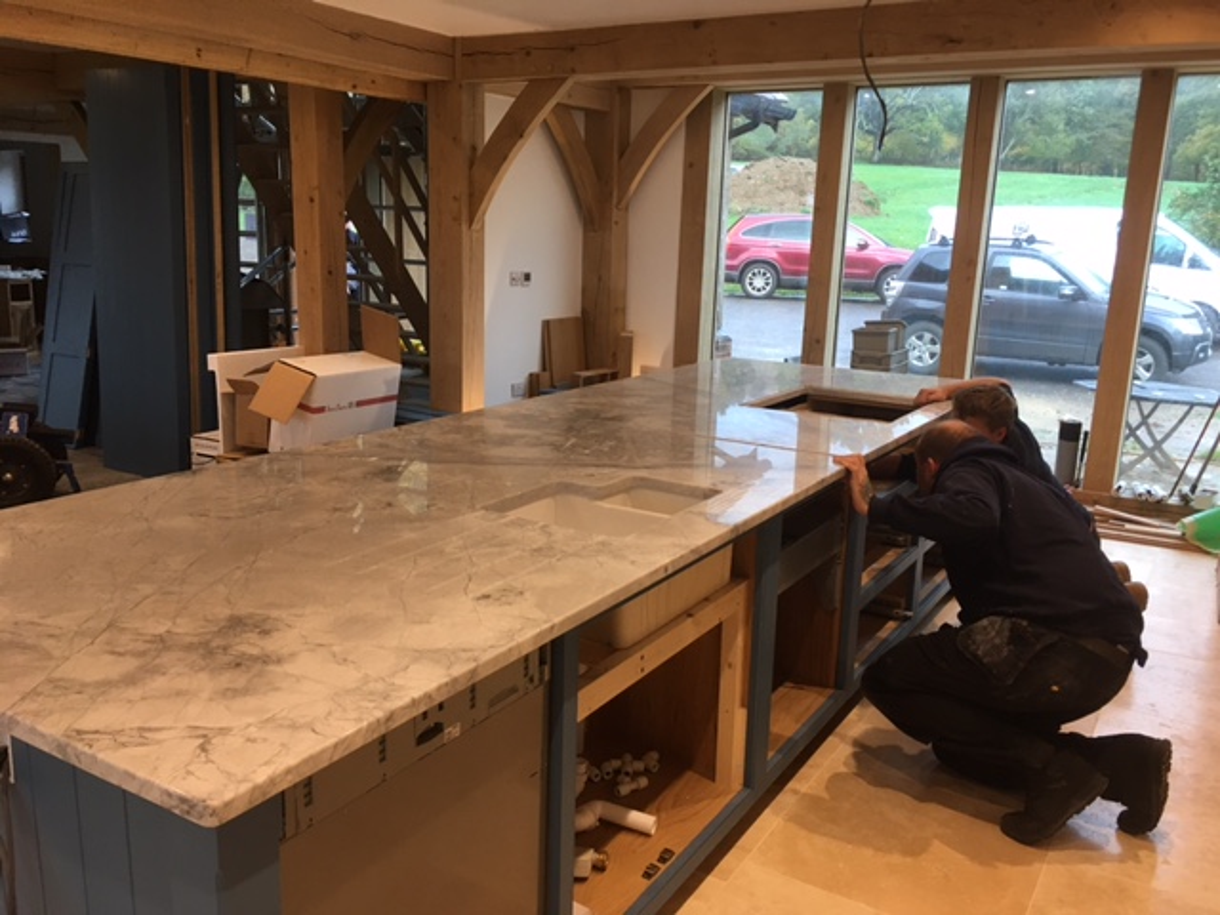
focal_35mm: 29
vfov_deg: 48.2
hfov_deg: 61.7
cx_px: 610
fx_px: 1022
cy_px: 458
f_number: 2.2
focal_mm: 4.15
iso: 50
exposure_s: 1/33
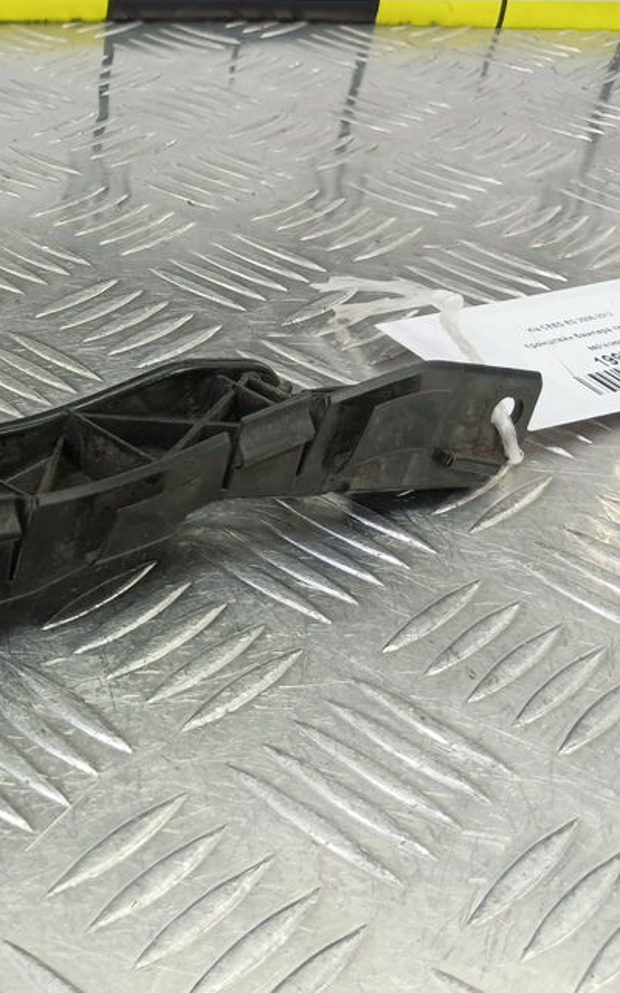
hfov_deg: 28.3
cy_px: 512
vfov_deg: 50.4
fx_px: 1054
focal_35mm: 39
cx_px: -138
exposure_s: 1/50
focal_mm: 4.11
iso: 168
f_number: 1.6
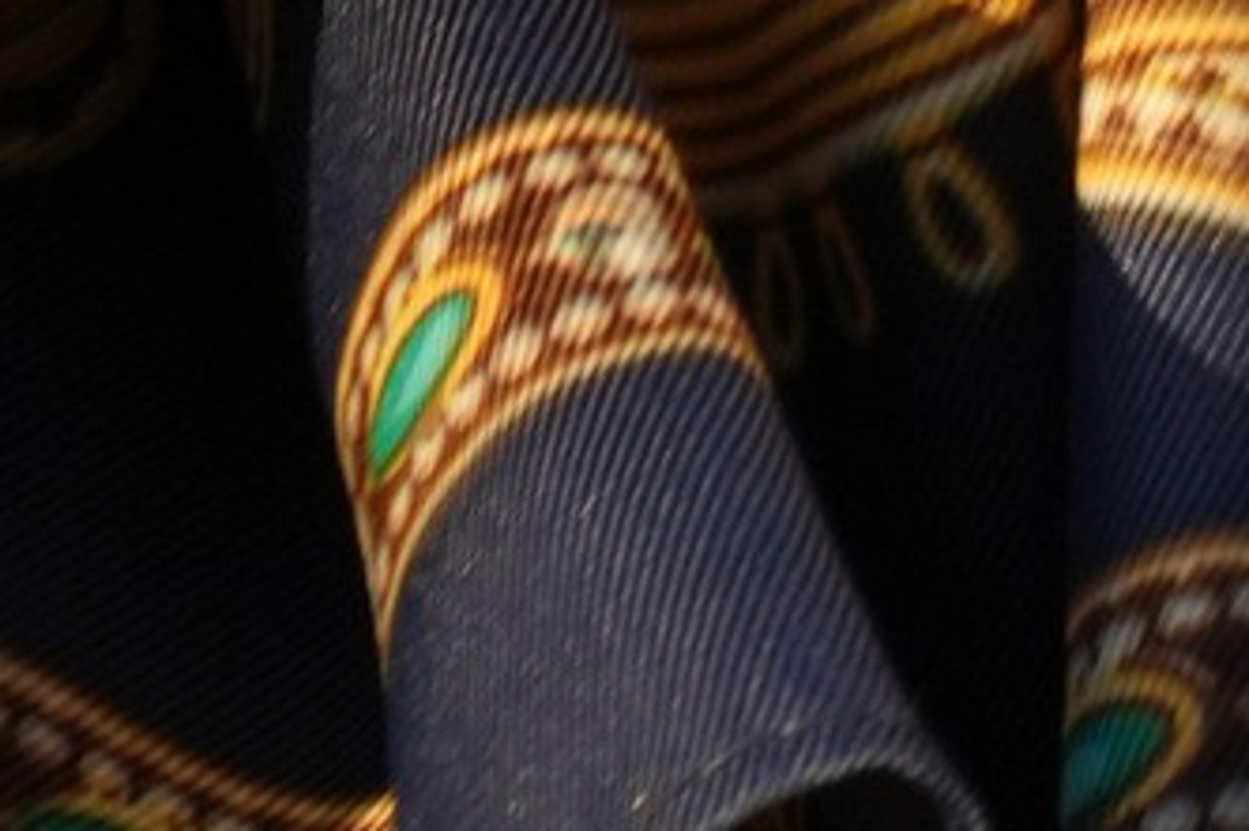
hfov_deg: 0.8
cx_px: 1576
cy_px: -4020
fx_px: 91128
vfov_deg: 0.5
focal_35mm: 2628
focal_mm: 227
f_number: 7.1
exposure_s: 1/320
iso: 200
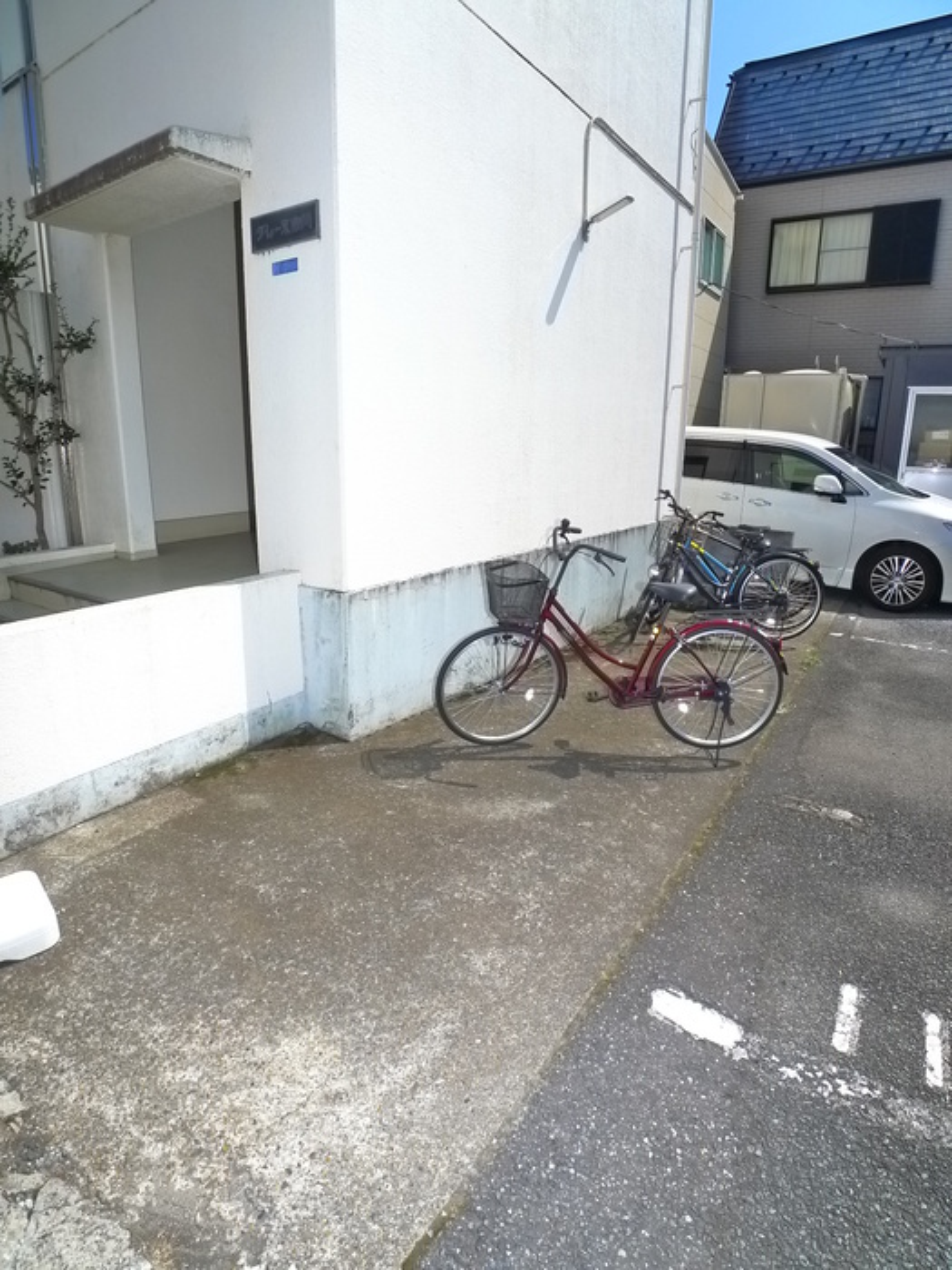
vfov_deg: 71.6
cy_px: 635
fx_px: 880
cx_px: 476
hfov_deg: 56.8
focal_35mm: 24
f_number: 4
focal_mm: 5.1
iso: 400
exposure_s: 1/800
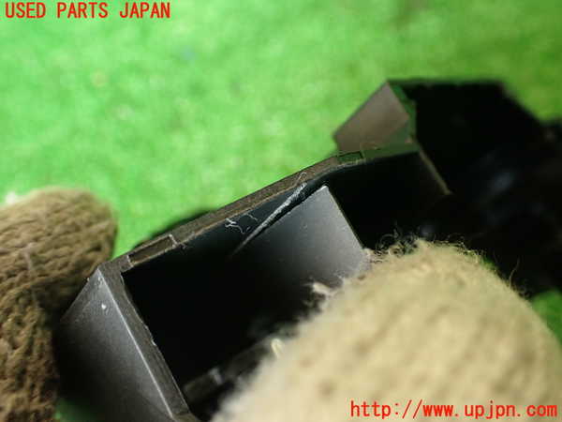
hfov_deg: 56.8
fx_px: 520
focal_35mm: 32
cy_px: 211
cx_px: 281
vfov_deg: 44.2
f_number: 2.4
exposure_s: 1/30
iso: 250
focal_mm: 5.79
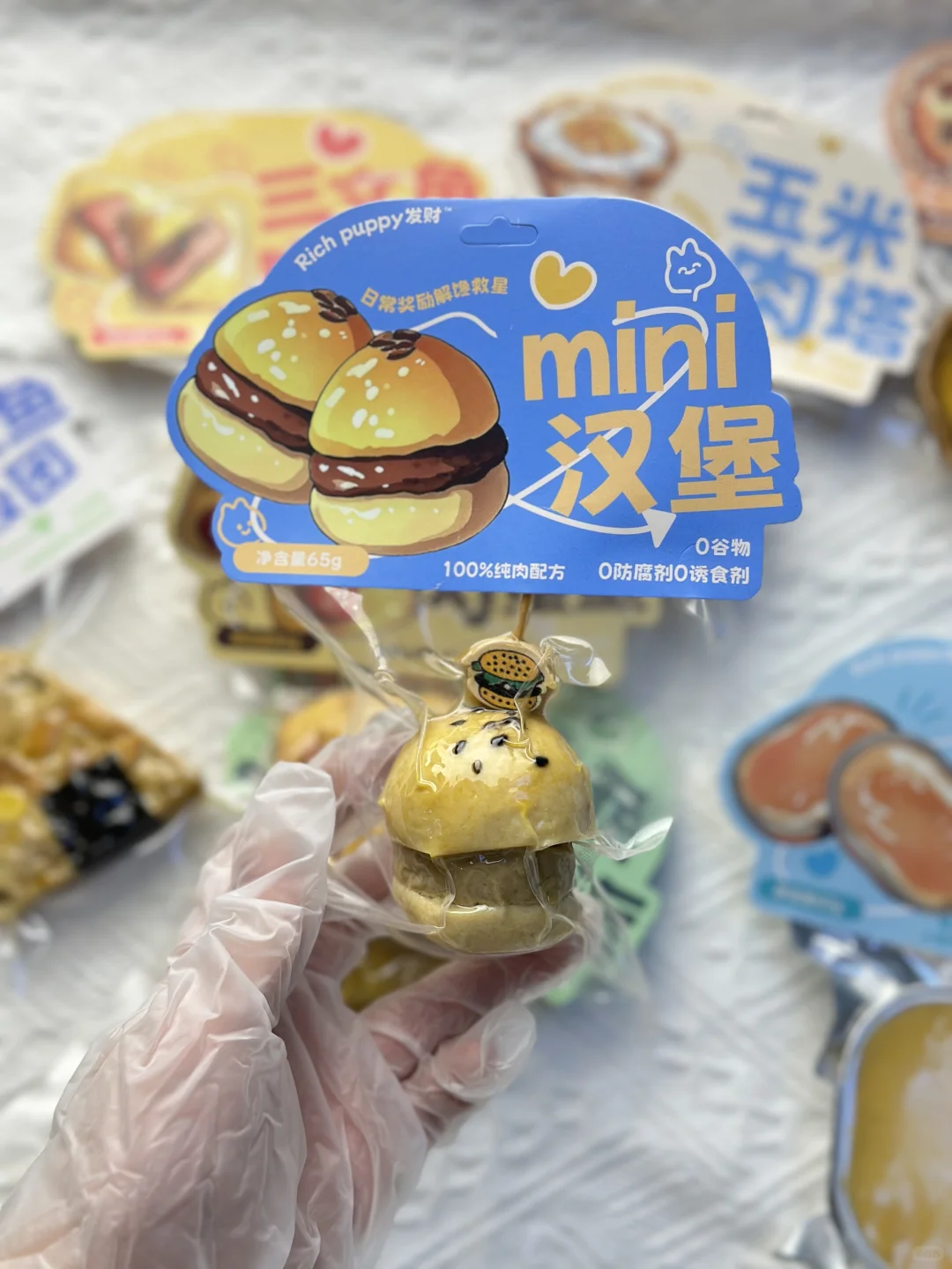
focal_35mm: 48
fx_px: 1760
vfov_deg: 39.7
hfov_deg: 30.3
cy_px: 634
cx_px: 476
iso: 100
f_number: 1.78
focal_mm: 6.86
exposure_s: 1/100
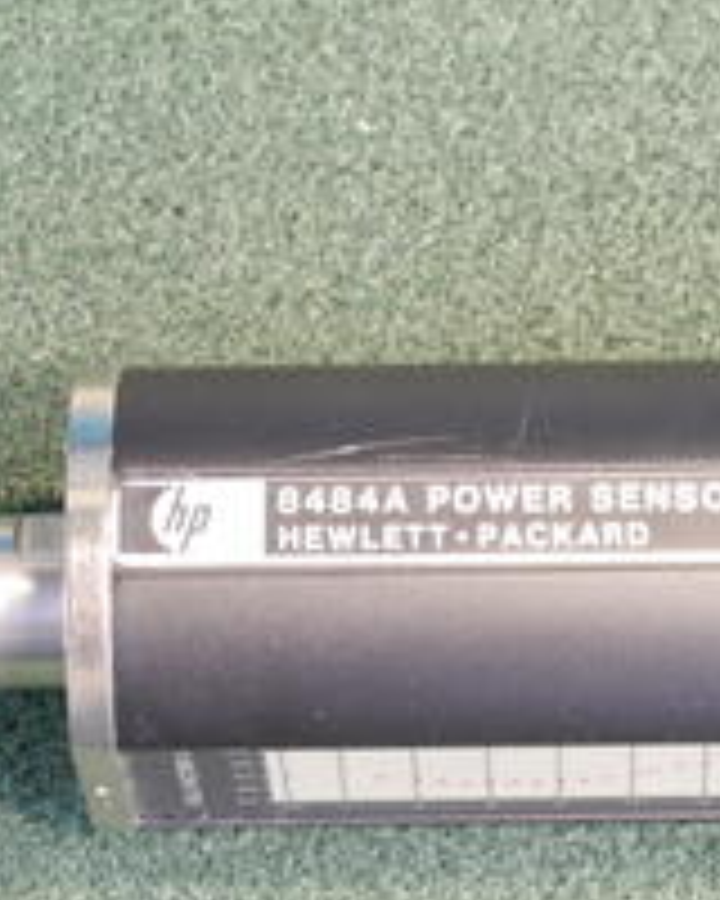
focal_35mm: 215
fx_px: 5727
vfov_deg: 9.0
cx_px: 554
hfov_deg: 7.2
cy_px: 590
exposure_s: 2.5
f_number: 14
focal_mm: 55
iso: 400
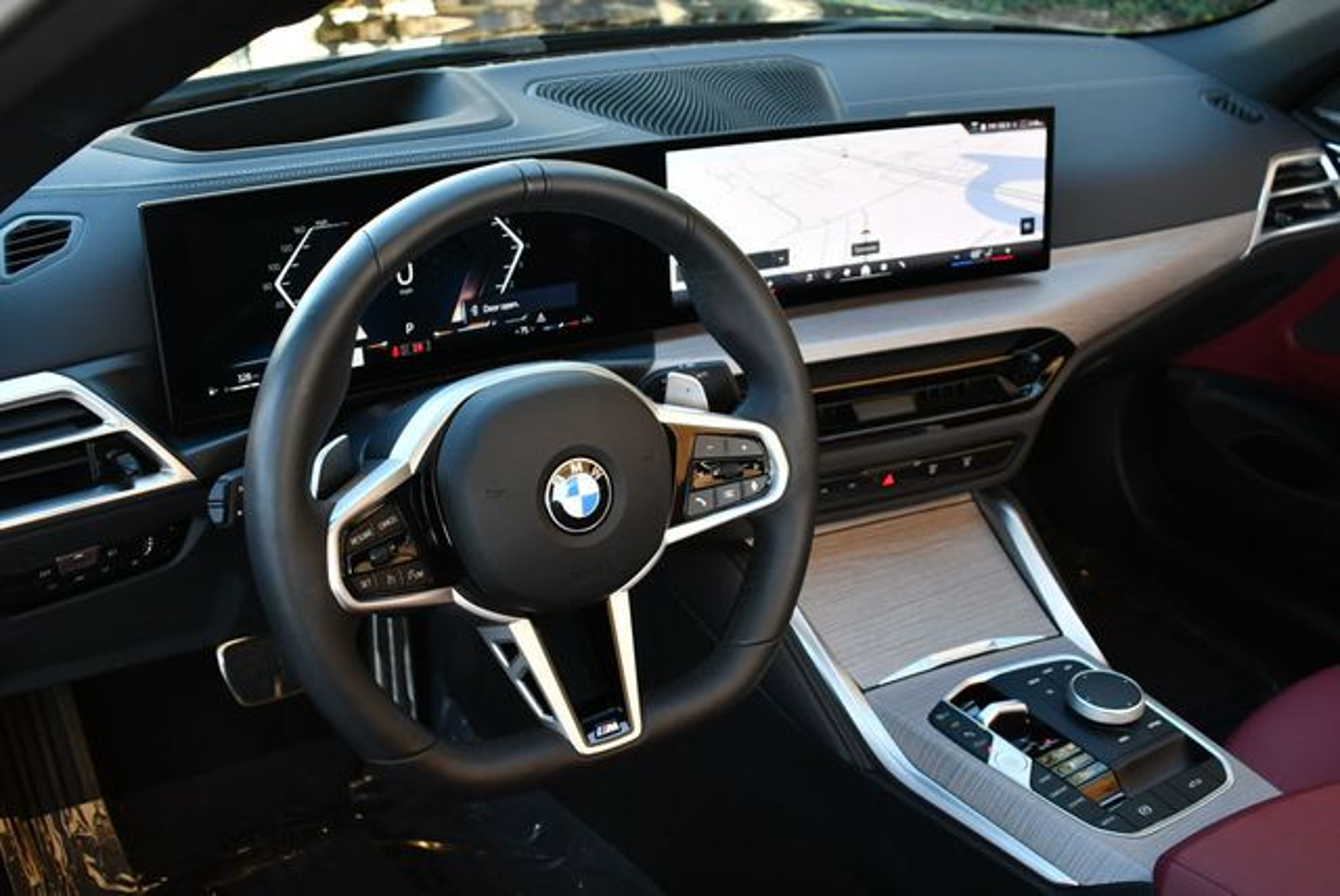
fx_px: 1490
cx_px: 670
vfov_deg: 33.5
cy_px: 448
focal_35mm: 40
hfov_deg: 48.4
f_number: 3.5
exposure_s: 1/250
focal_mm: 20
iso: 450
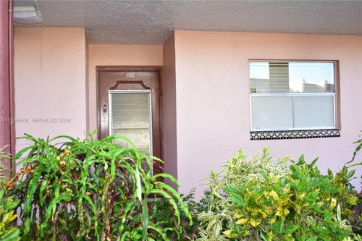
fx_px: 407
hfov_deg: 47.9
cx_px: 181
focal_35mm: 40
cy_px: 120
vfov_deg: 33.0
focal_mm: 27
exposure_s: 1/60
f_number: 4
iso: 250
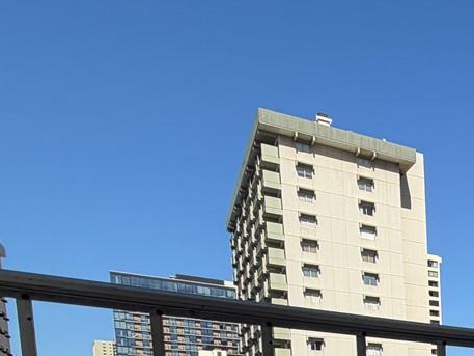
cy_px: 513
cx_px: 715
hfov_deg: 27.1
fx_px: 671
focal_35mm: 49
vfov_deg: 24.2
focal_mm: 2.22
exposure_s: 1/1087
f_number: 2.2
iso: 20
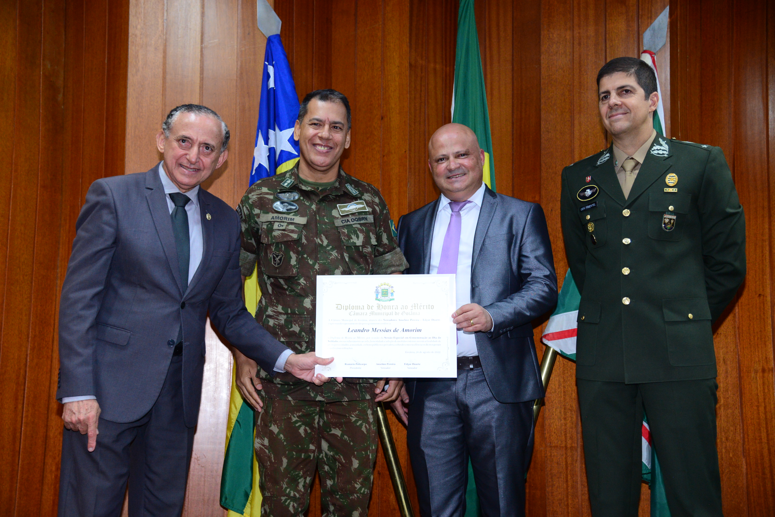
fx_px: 1034
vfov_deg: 28.1
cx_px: 388
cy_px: 258
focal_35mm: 48
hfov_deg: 41.1
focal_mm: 48
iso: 2500
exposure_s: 1/125
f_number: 4.5
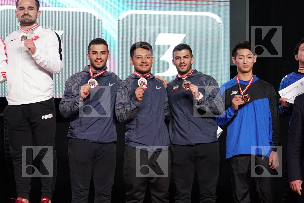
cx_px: 152
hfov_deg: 19.5
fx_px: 887
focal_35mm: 105
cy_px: 102
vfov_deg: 13.0
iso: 3200
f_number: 2.8
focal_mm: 70
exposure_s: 1/250
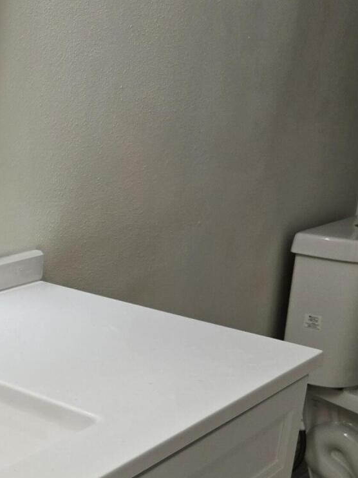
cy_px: 333
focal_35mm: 62
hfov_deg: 21.4
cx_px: -106
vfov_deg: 30.9
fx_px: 855
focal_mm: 5.4
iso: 80
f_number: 1.8
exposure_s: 1/120
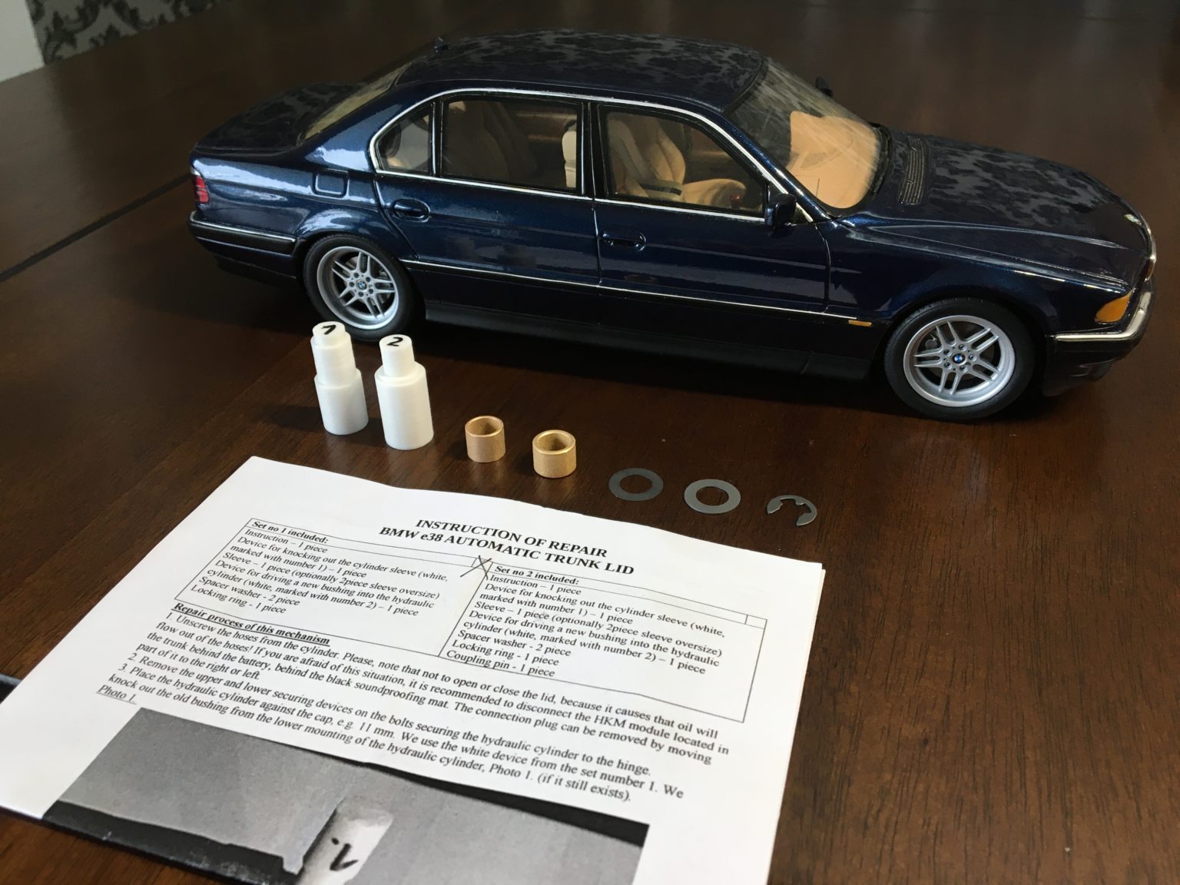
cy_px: 442
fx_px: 989
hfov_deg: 61.7
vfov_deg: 48.2
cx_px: 590
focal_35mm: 29
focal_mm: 4.15
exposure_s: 1/33
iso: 64
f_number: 2.2
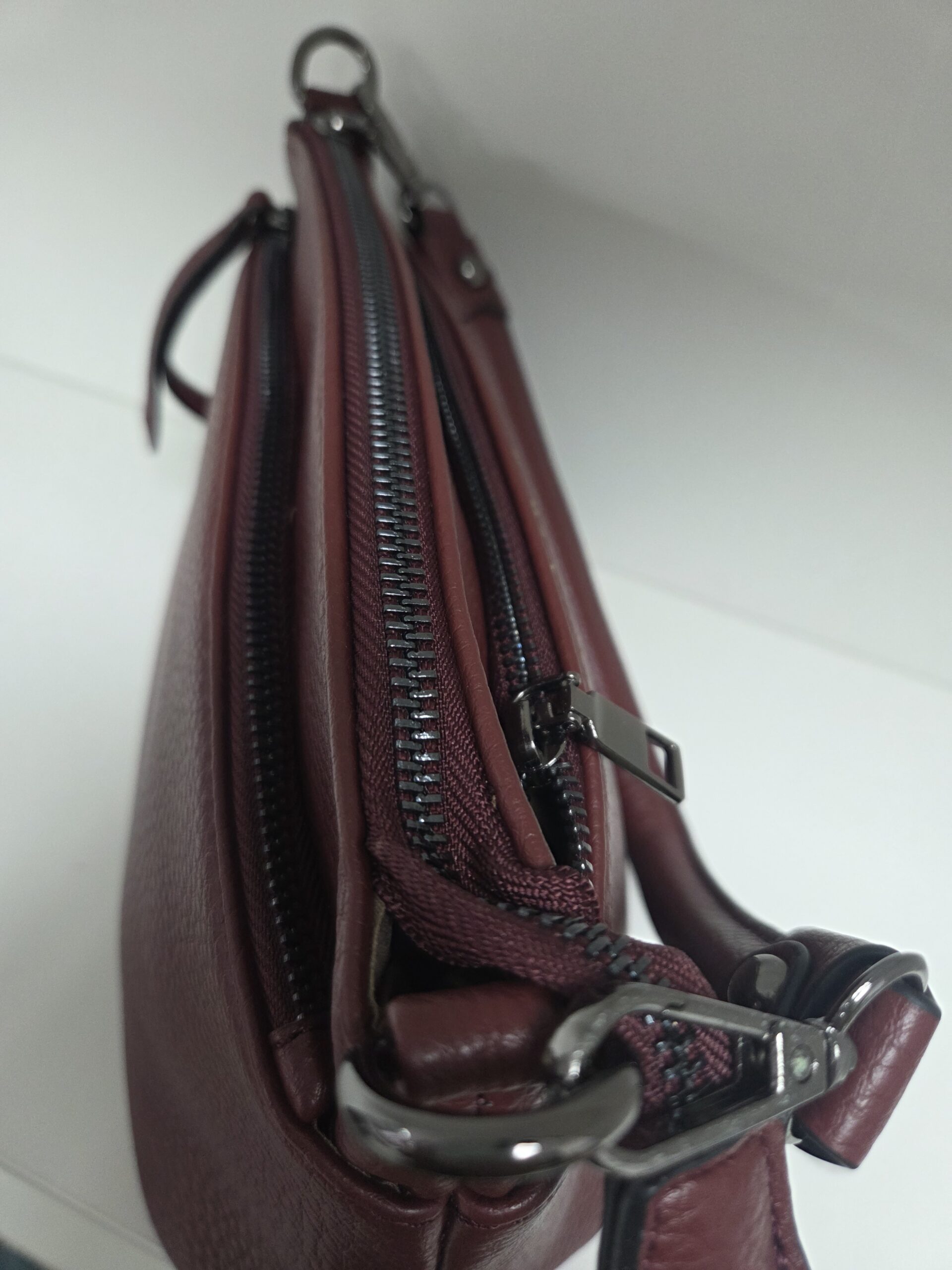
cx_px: 476
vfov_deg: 73.9
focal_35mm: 23
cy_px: 635
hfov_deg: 58.9
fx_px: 843
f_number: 1.8
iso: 320
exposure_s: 1/100
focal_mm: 5.4
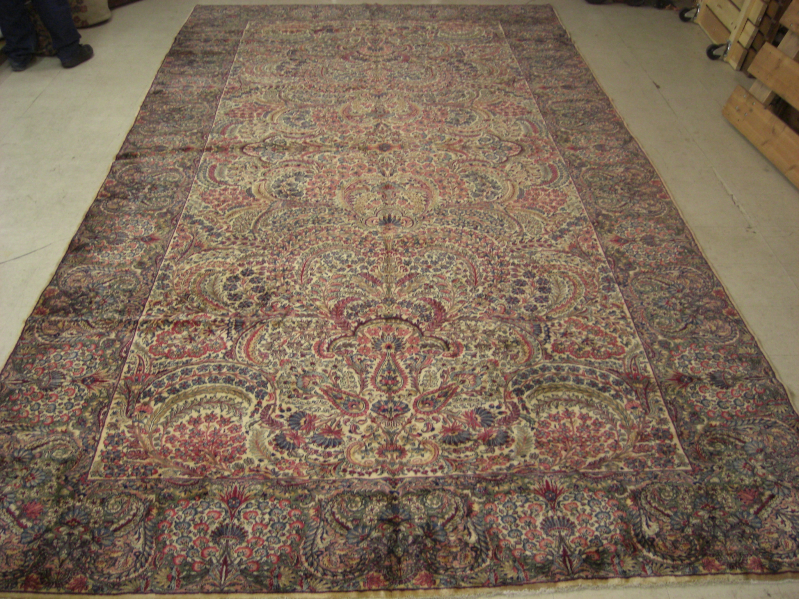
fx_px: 877
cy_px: 300
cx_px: 400
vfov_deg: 37.7
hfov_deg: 49.0
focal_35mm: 38
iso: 400
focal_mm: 7.9
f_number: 2.8
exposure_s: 1/50
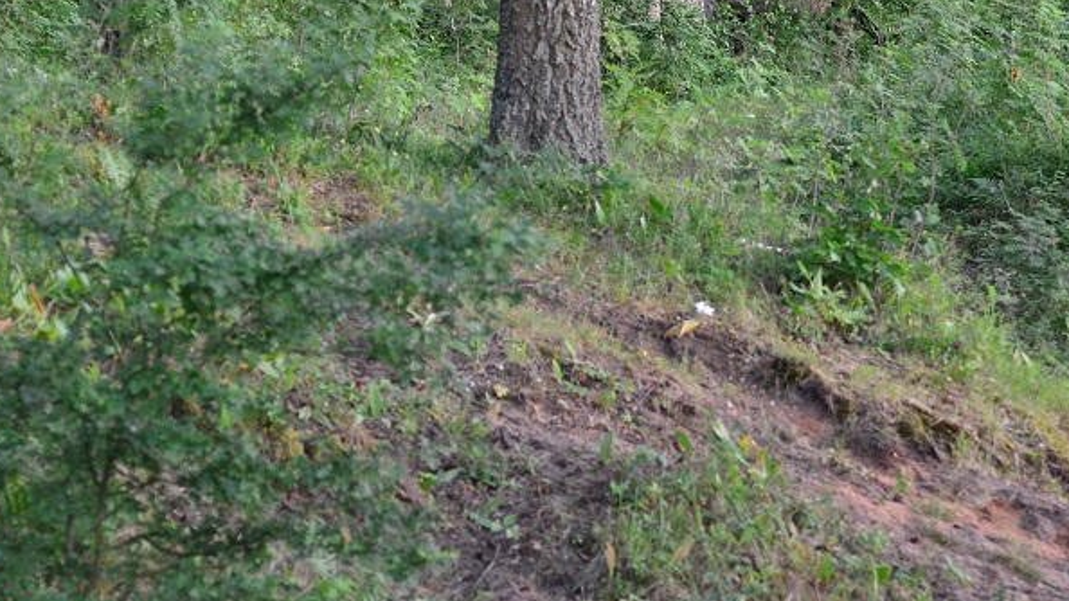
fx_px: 8219
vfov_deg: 4.2
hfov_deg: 7.4
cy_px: 102
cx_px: 759
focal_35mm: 290
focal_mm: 110
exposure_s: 1/40
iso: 640
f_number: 5
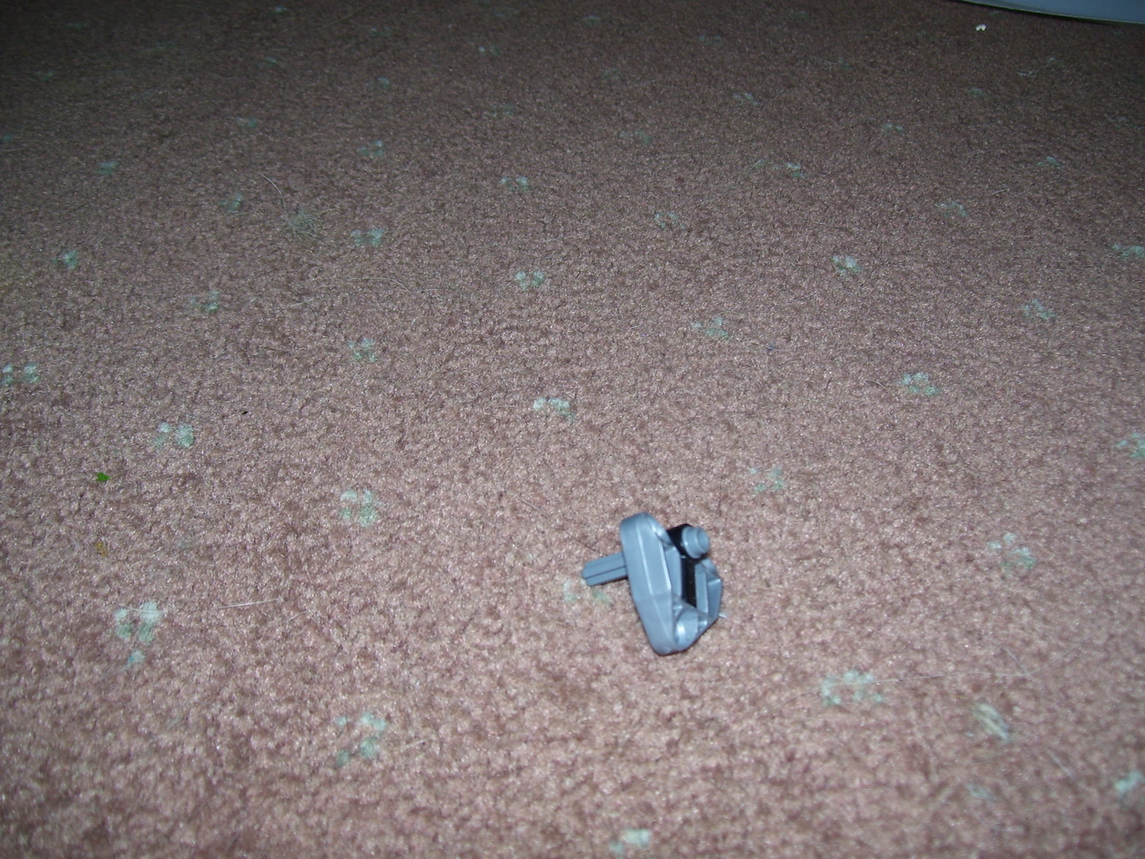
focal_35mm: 36
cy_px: 430
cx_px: 572
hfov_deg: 51.4
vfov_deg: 39.7
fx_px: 1191
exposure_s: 1/60
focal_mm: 6
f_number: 2.7
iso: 80
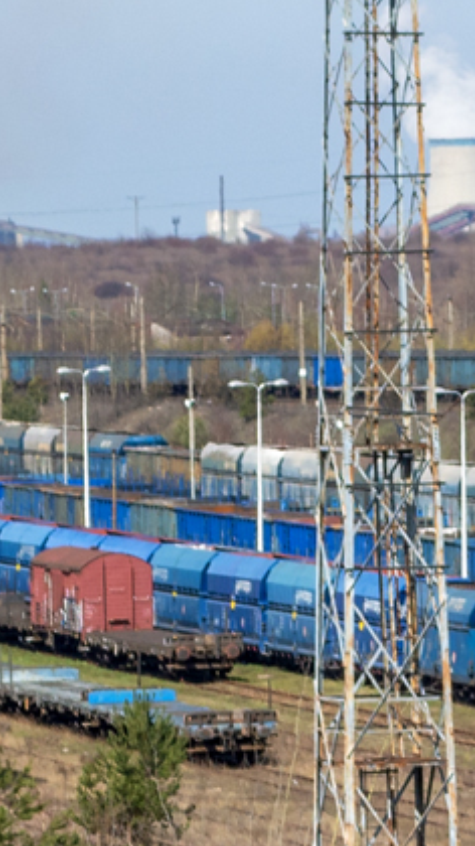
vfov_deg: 6.9
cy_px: 188
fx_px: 6969
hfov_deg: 3.9
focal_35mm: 311
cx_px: 865
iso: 100
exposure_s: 1/320
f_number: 10
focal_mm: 52
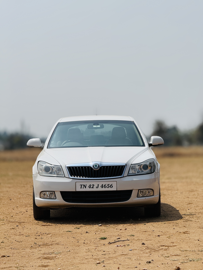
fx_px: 938
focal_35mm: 120
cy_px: 135
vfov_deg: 16.4
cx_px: 102
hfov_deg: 12.3
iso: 64
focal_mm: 15.66
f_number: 2.8
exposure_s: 1/2817
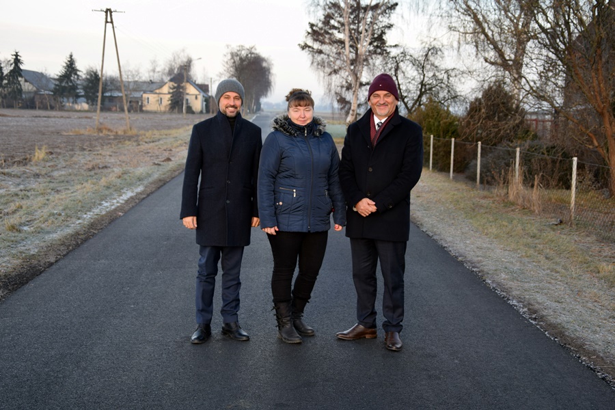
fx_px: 897
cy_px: 205
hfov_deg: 37.9
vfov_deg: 25.8
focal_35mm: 52
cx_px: 308
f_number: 5.6
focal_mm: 35
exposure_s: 1/100
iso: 125
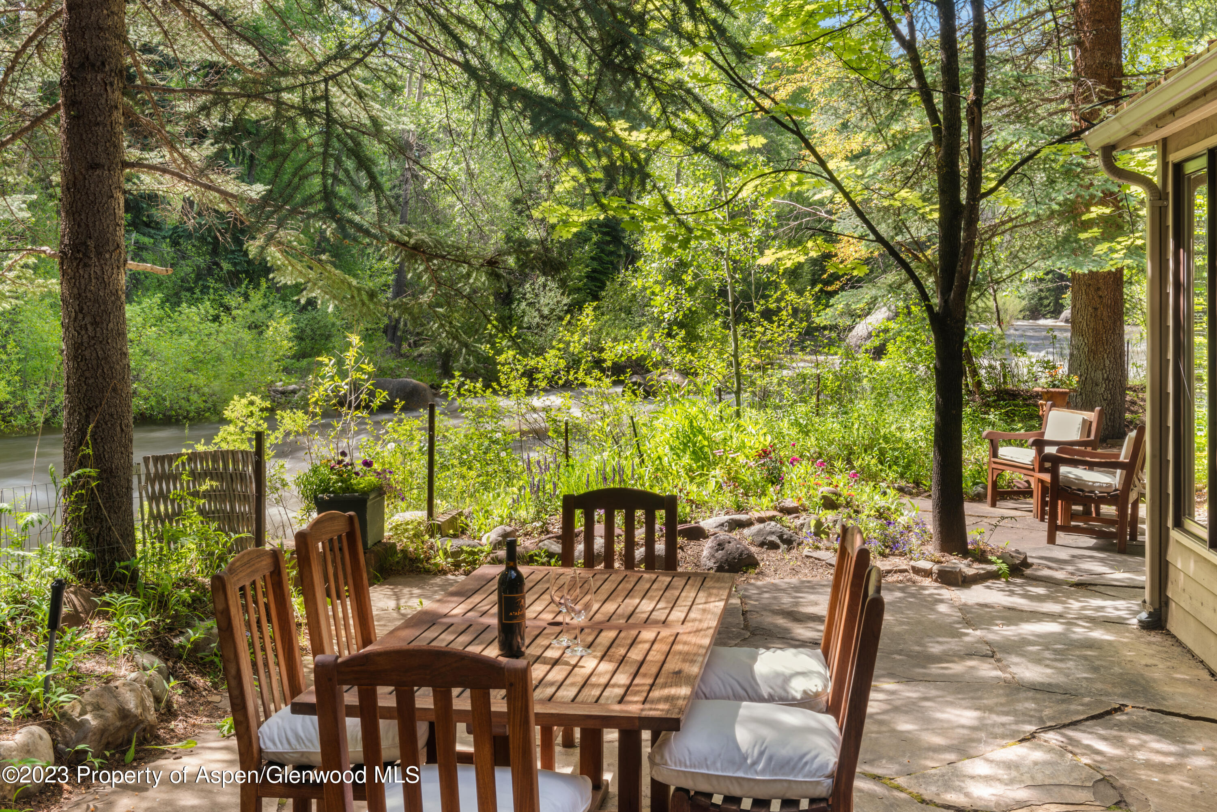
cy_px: 406
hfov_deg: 50.7
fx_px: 1285
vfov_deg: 35.1
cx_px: 608
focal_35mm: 38
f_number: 22
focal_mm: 38
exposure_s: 1.6
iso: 50
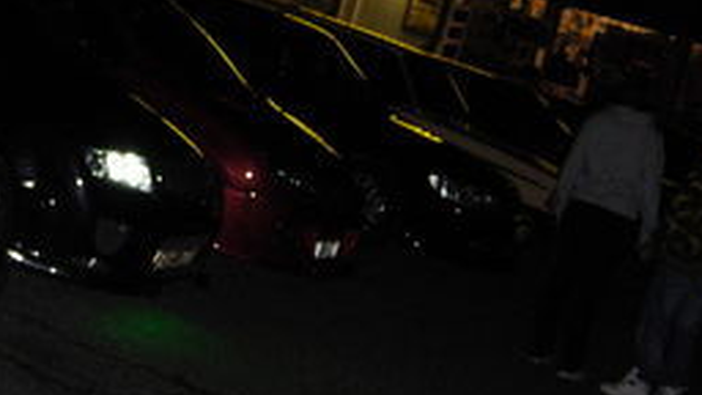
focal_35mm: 98
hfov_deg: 21.5
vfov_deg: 12.3
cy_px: 123
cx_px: 118
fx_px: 1824
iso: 200
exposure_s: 1/128
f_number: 2.7
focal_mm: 7.5
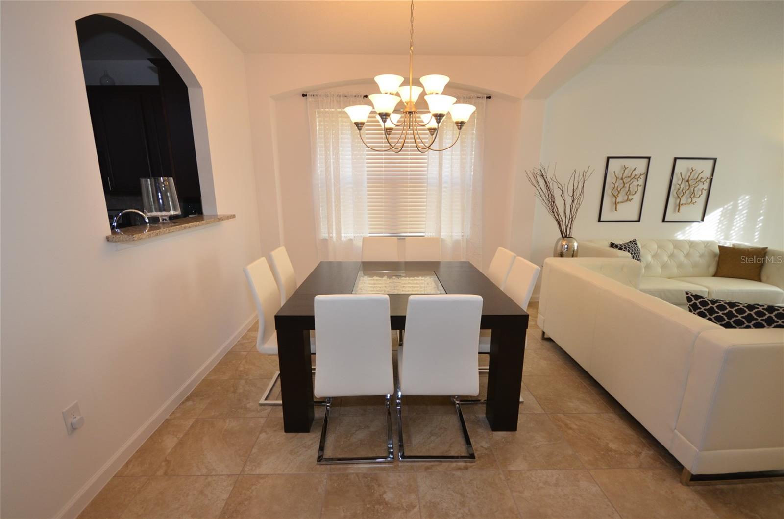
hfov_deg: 100.5
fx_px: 326
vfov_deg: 77.0
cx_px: 392
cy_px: 260
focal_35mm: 15
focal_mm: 10
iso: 560
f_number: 4
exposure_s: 1/60
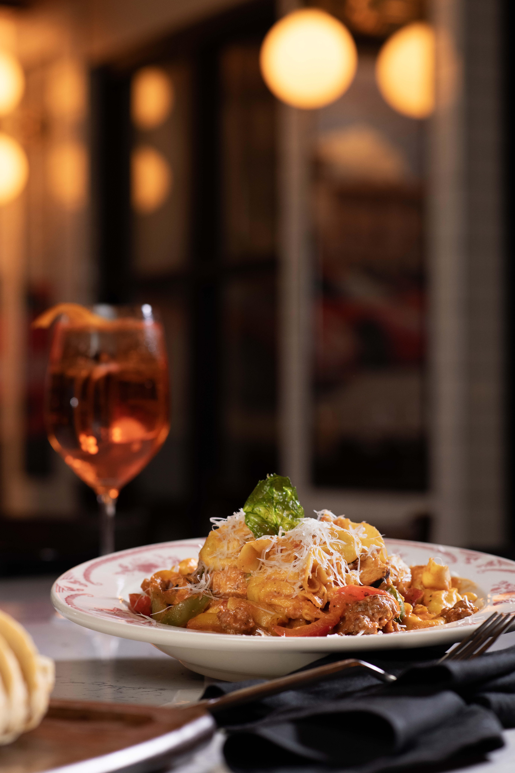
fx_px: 1824
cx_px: 258
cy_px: 386
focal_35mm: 85
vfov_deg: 23.9
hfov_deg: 16.1
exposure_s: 1/250
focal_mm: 85
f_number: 5.6
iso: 640
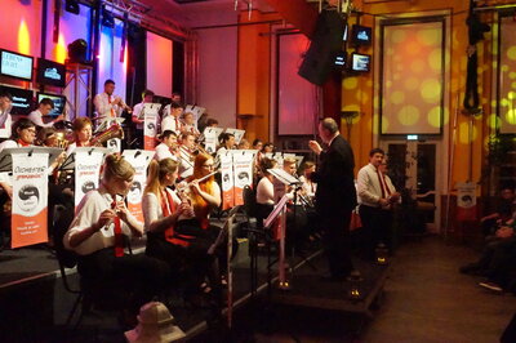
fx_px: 494
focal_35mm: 34
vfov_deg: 38.3
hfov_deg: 55.1
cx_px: 258
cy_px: 172
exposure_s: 1/200
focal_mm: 23
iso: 16000
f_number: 8
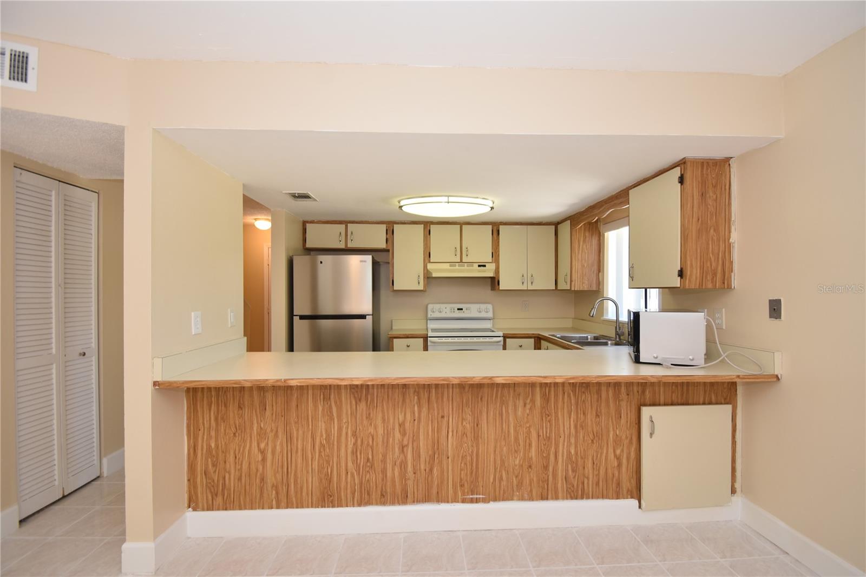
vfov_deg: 77.3
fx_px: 361
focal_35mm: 15
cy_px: 288
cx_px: 433
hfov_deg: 100.4
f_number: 4
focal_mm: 10
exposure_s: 1/60
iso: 250
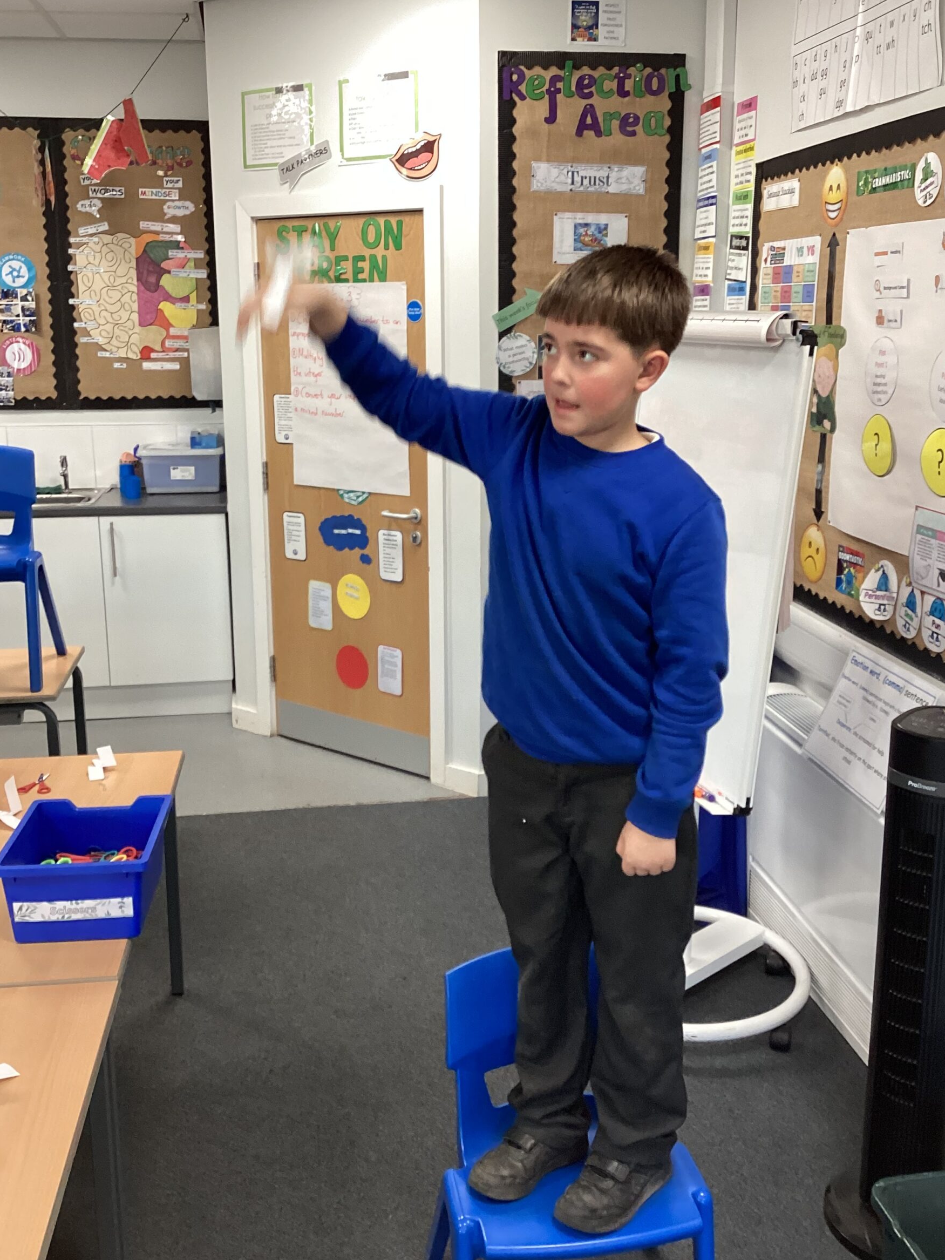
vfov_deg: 53.9
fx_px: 1237
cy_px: 587
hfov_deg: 41.8
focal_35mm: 34
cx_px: 482
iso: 125
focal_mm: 3.3
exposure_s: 1/50
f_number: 2.4
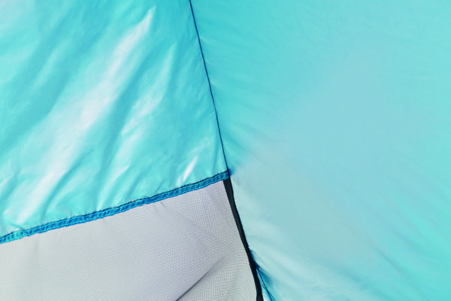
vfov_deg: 13.0
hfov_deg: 19.5
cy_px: 150
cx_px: 226
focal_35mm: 105
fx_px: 1315
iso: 200
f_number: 11
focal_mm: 105
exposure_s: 1/125
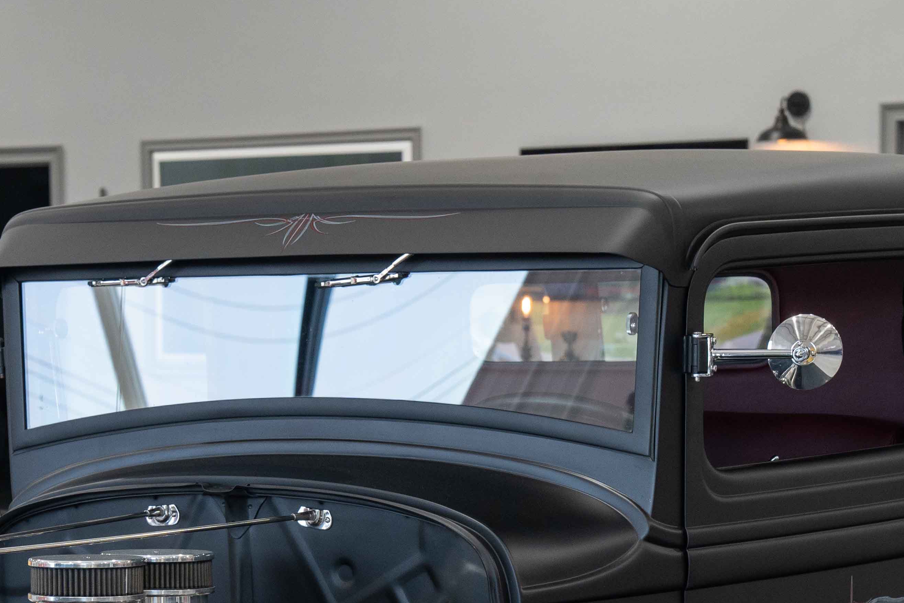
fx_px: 3817
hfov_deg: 13.5
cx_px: 319
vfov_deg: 8.9
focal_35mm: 152
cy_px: 742
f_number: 5.6
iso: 1000
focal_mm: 57
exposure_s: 1/100
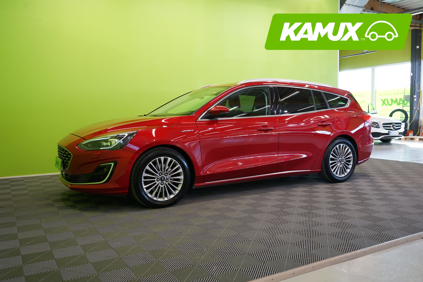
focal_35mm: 31
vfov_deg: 42.3
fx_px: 364
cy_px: 141
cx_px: 212
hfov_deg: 60.3
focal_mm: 31
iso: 400
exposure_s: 1/30
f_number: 5.6
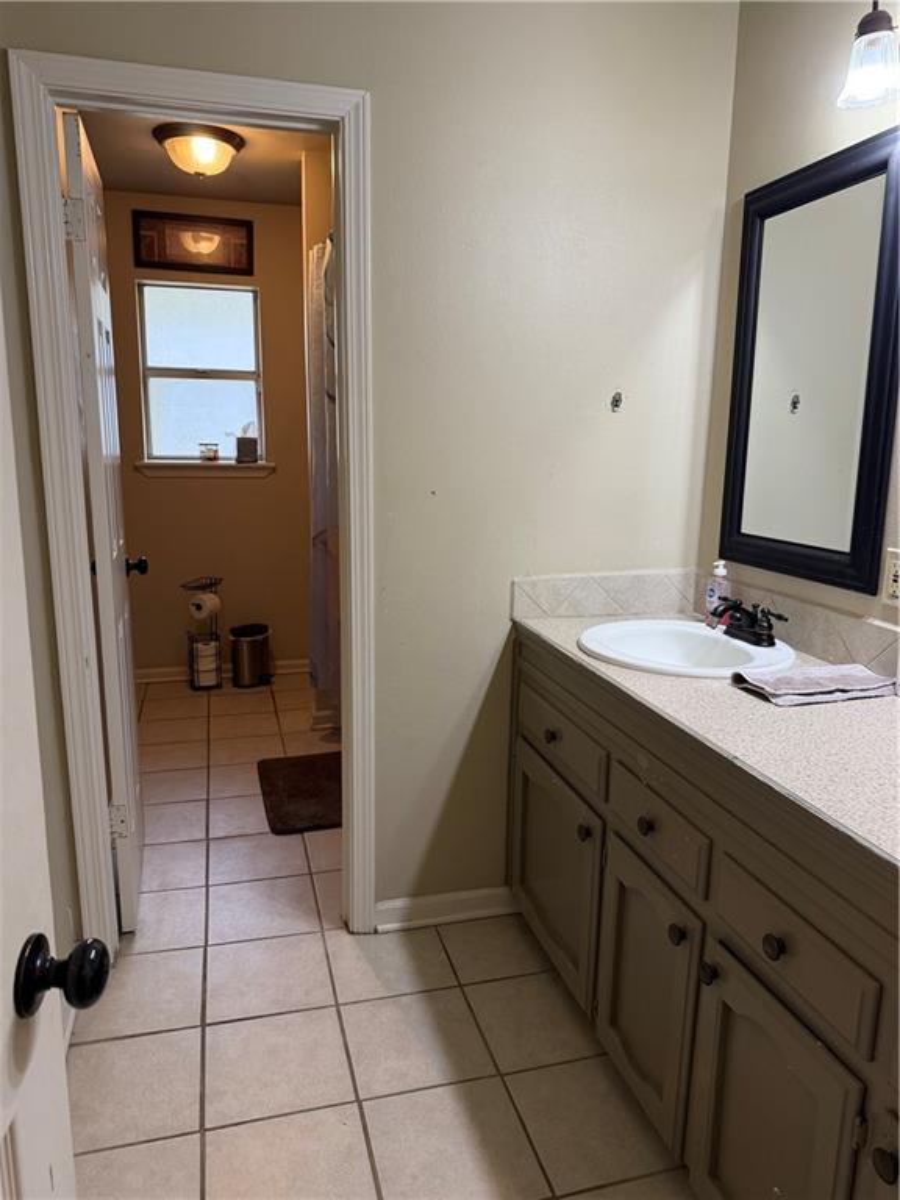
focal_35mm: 24
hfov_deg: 56.8
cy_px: 600
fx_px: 832
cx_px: 450
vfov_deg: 71.6
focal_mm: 6.76
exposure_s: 1/60
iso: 200
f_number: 1.78
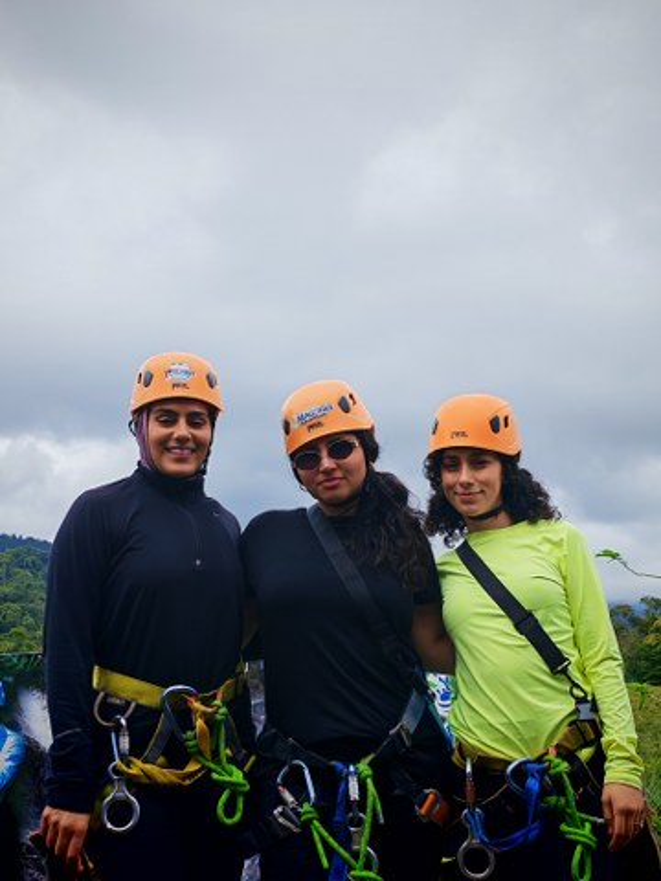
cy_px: 440
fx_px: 1222
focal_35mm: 48
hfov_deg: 30.3
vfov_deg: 39.7
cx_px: 330
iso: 250
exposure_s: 1/2800
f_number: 1.9
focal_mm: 6.12
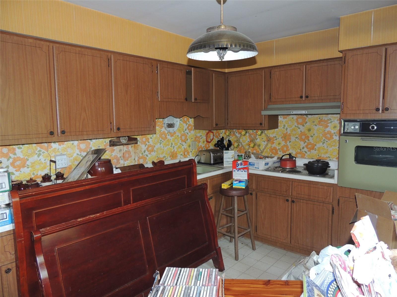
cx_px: 198
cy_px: 148
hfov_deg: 71.6
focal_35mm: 24
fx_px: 275
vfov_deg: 56.8
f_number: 3
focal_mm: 4.3
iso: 200
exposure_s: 1/30
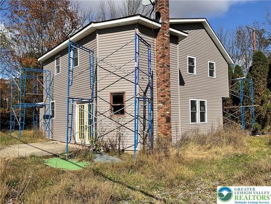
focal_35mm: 29
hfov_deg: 61.7
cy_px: 102
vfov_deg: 48.2
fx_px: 227
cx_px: 136
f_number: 1.8
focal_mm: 3
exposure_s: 1/2427
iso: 16
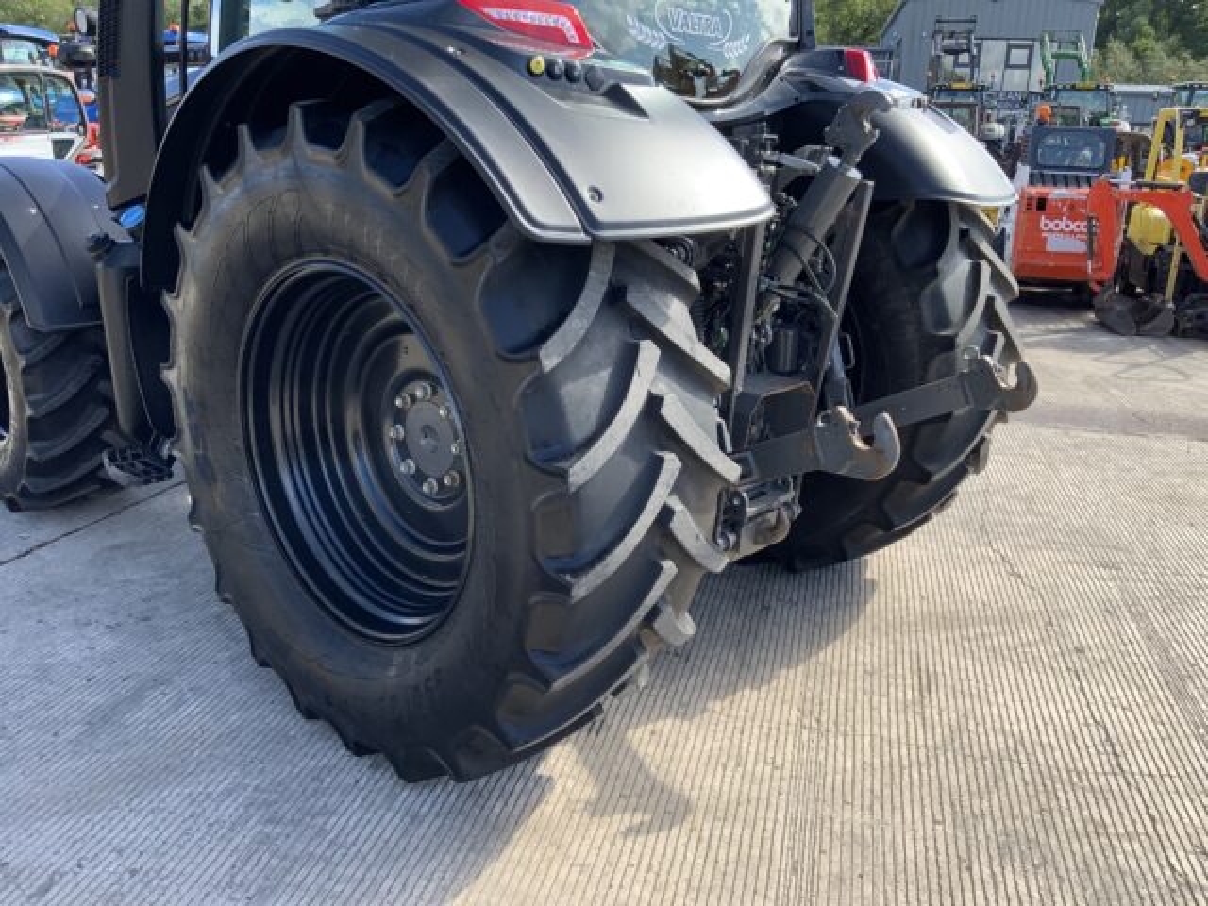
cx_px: 604
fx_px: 1012
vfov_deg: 48.2
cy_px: 453
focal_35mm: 29
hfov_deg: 61.7
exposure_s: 1/504
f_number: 1.8
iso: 16
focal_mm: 3
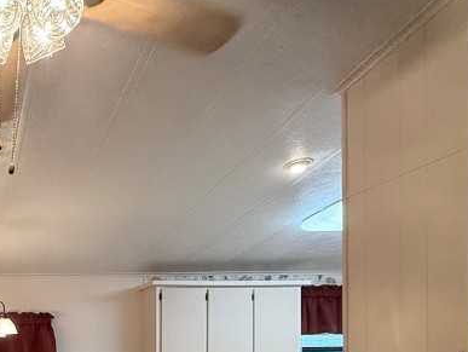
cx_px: -46
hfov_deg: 40.5
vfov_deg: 34.8
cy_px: 360
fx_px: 501
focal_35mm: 37
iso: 320
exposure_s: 1/120
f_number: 2.2
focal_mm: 2.22
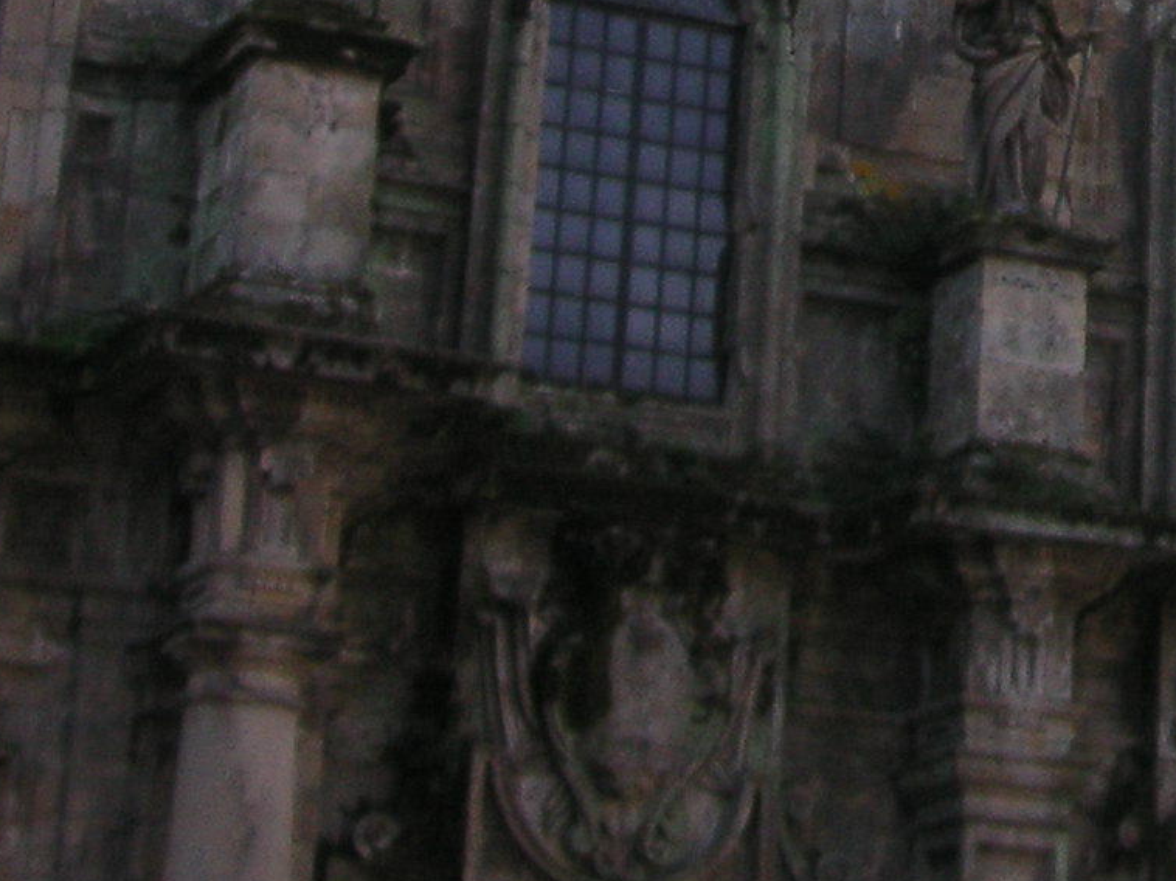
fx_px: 4245
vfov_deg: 11.4
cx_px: 1541
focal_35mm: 125
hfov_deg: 15.0
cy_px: -366
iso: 50
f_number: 2.8
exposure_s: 1/350
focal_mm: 6.1
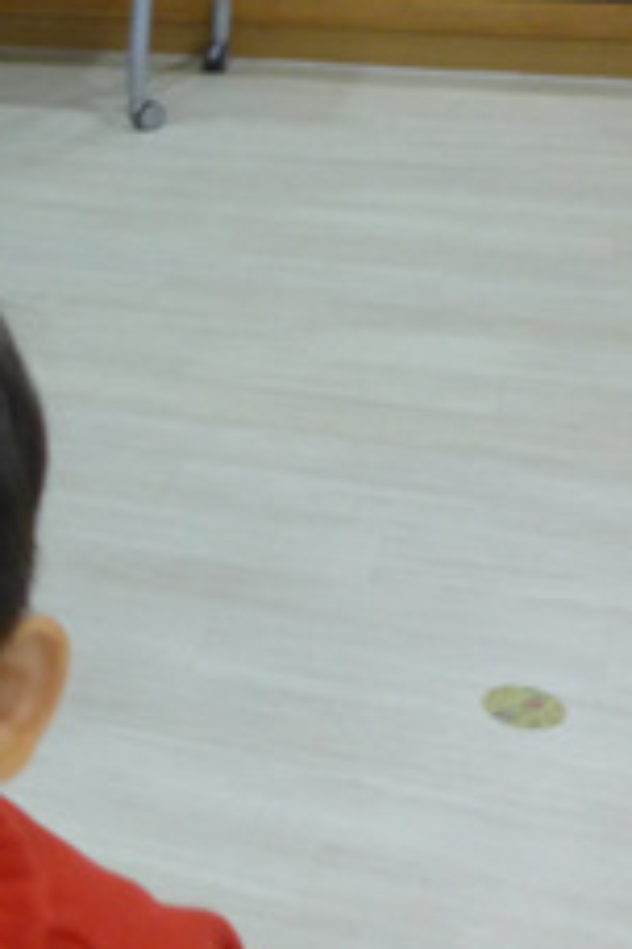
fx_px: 1843
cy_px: 379
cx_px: -424
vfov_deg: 28.8
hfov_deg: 16.9
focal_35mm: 70
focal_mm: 4.7
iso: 250
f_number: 1.4
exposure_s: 1/250
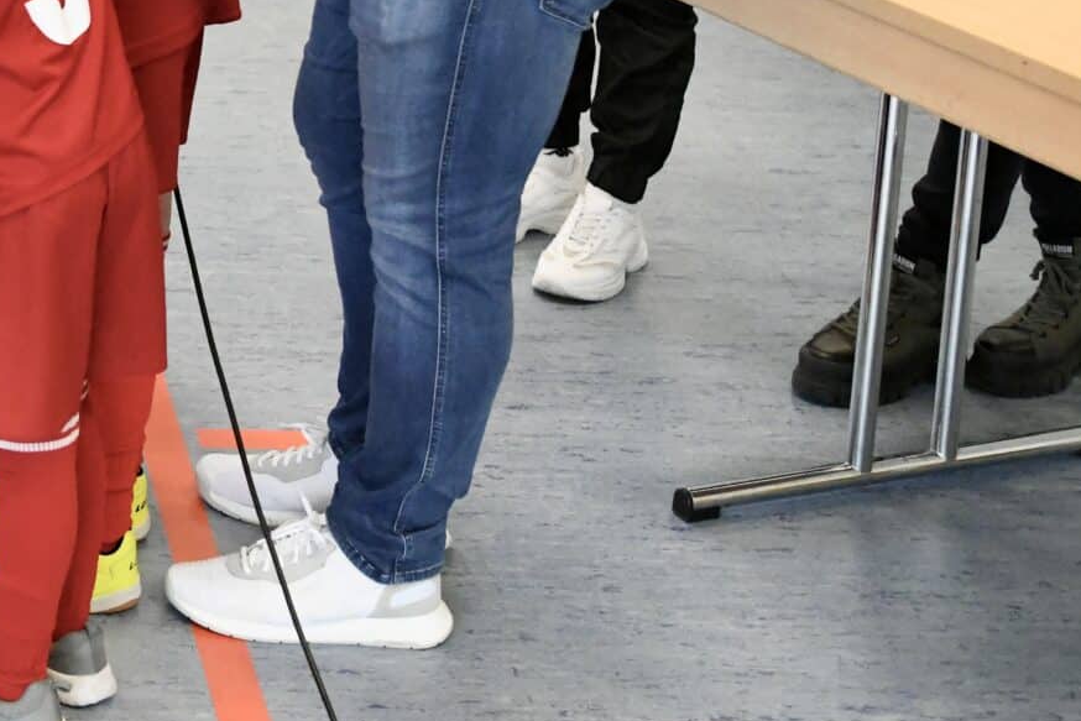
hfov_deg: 23.6
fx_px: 2463
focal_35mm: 82
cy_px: -50
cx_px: -30
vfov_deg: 16.2
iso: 8000
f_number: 3.5
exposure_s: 1/640
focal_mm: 35
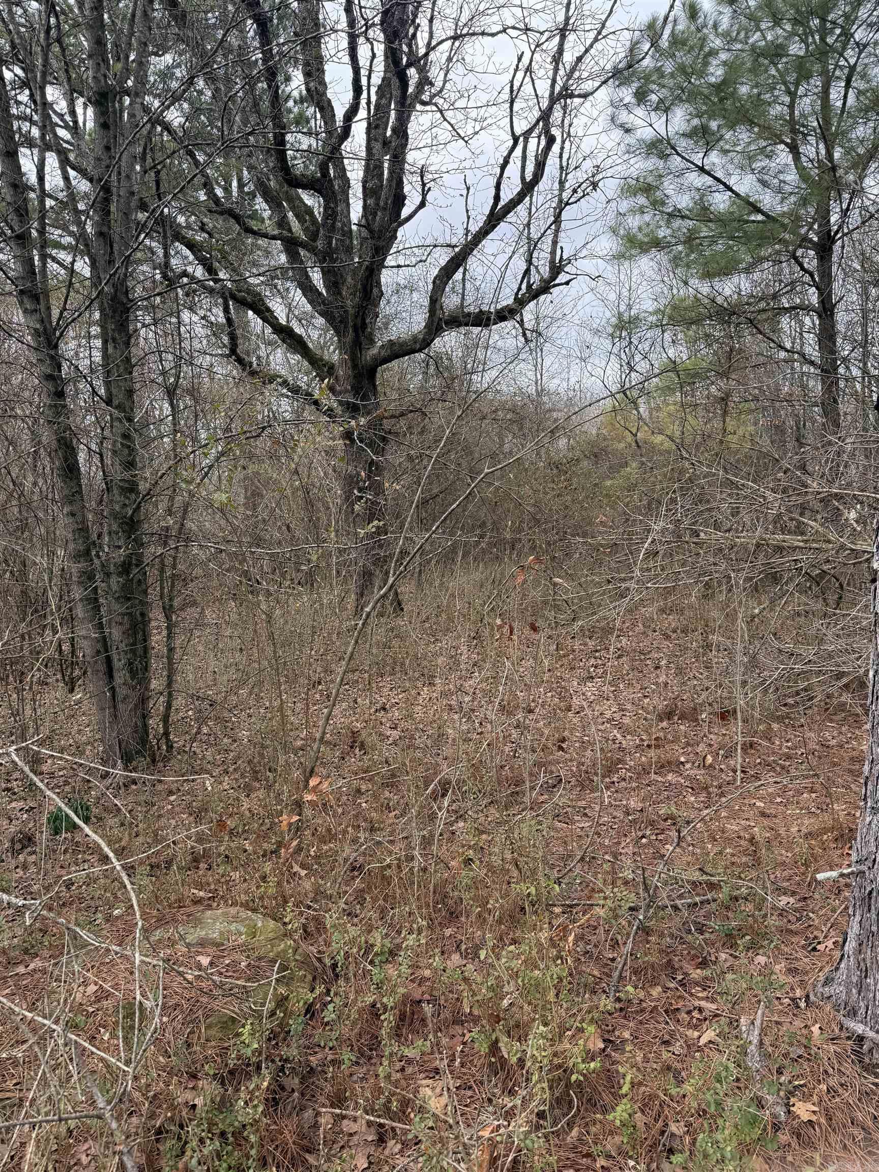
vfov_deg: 71.6
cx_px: 440
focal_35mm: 24
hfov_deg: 56.8
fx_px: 813
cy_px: 586
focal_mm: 6.76
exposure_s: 1/888
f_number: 1.78
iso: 100
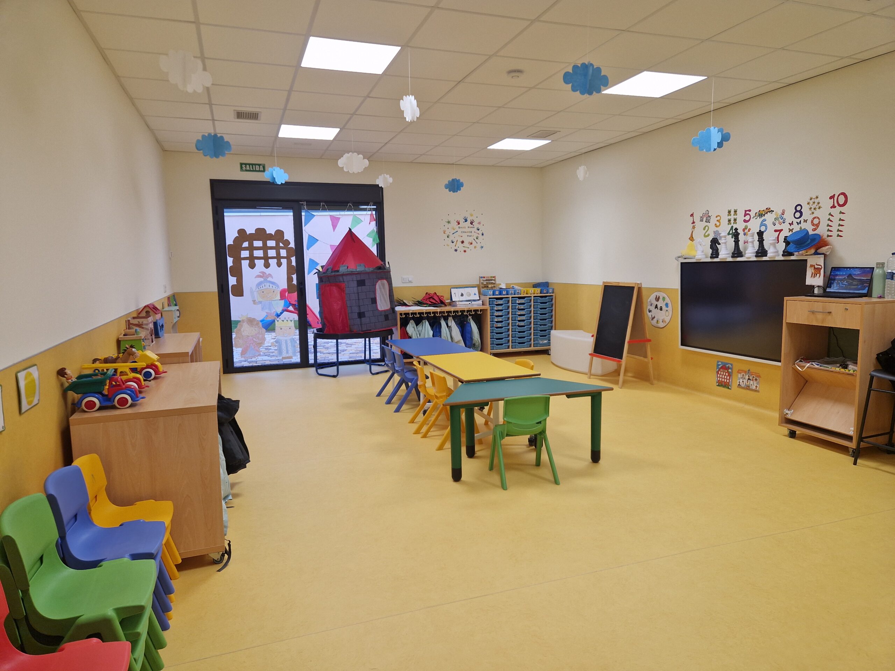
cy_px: 336
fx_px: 595
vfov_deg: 58.9
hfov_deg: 73.9
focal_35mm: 23
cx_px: 448
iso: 80
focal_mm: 5.4
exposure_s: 1/180
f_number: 1.8
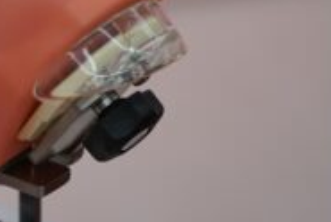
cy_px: -52
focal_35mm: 523
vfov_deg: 2.6
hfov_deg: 3.9
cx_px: -63
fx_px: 4816
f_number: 4
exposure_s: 1/200
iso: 640
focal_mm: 194
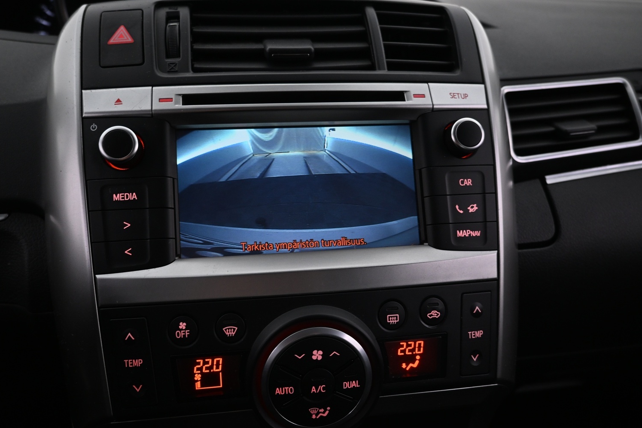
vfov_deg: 49.5
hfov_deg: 69.3
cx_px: 299
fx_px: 464
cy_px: 231
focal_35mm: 26
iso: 640
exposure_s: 1/30
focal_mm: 16
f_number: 3.5
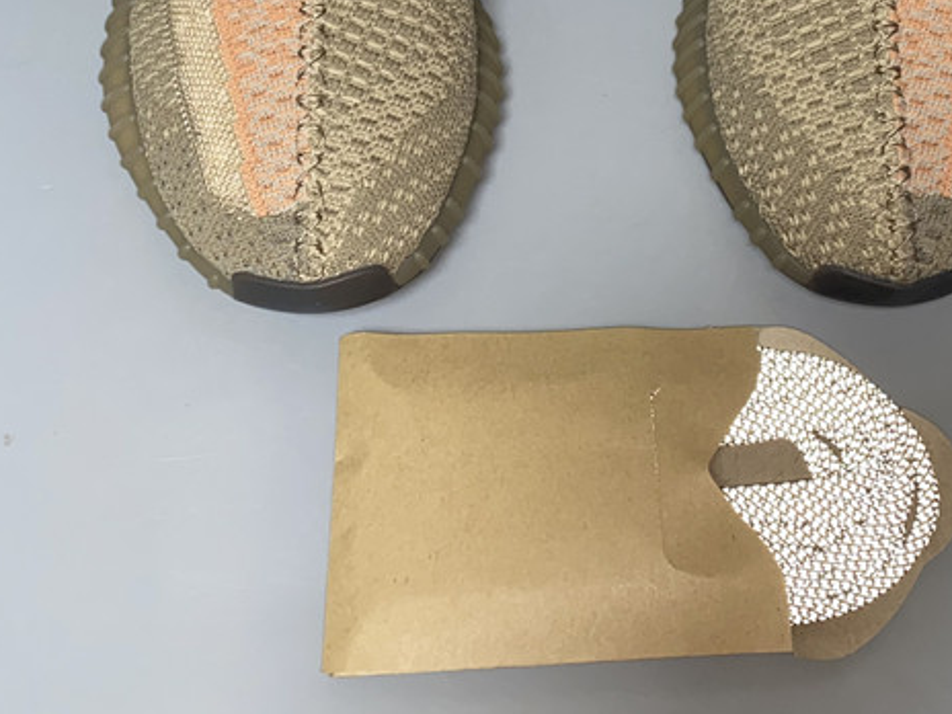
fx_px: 1540
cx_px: 570
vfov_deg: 25.2
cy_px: 60
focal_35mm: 56
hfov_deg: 34.2
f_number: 1.8
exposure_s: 1/17
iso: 50
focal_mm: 4.25
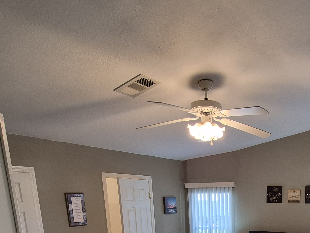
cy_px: 249
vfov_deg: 40.3
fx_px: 260
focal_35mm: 29
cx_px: 250
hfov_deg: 56.9
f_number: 2.2
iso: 200
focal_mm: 1.74
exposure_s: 1/60
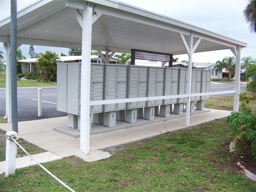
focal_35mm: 36
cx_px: 128
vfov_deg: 39.7
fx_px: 266
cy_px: 96
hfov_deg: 51.4
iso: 64
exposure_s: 1/80
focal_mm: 5.85
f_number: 2.8
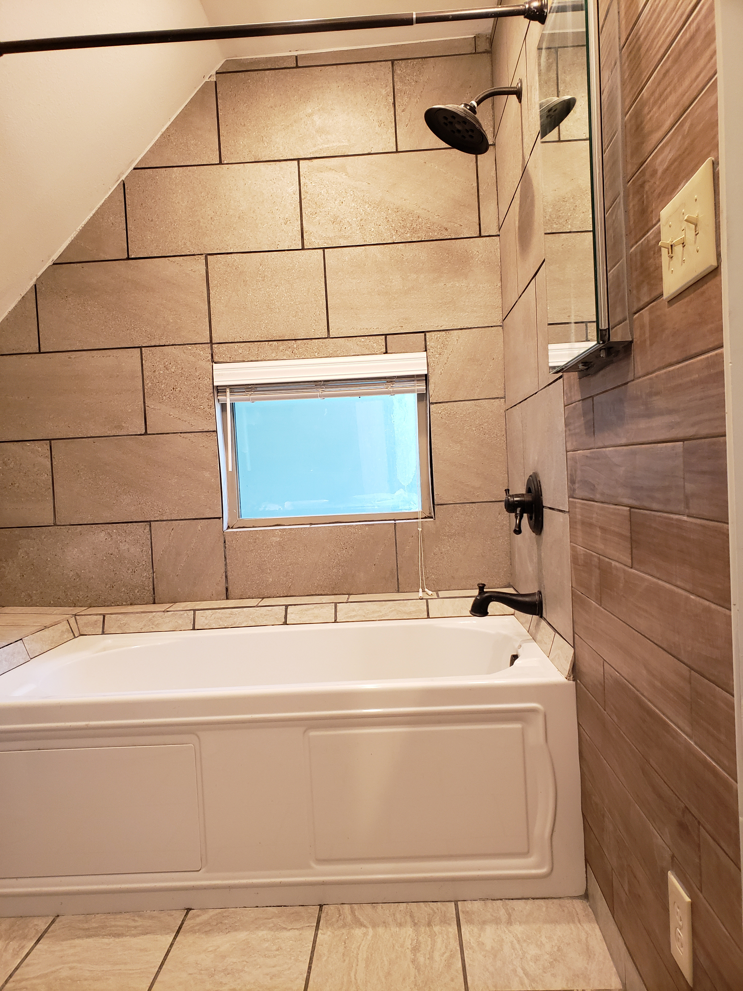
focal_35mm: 26
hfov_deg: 53.1
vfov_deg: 67.3
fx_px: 744
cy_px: 496
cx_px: 372
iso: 250
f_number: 2.4
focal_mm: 4.3
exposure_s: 1/40
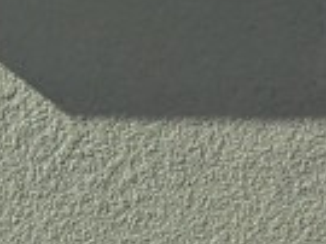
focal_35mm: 182
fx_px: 1712
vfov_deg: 7.9
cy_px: 425
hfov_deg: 8.3
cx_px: -785
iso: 46
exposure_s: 1/2933
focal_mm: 4.53
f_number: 1.7
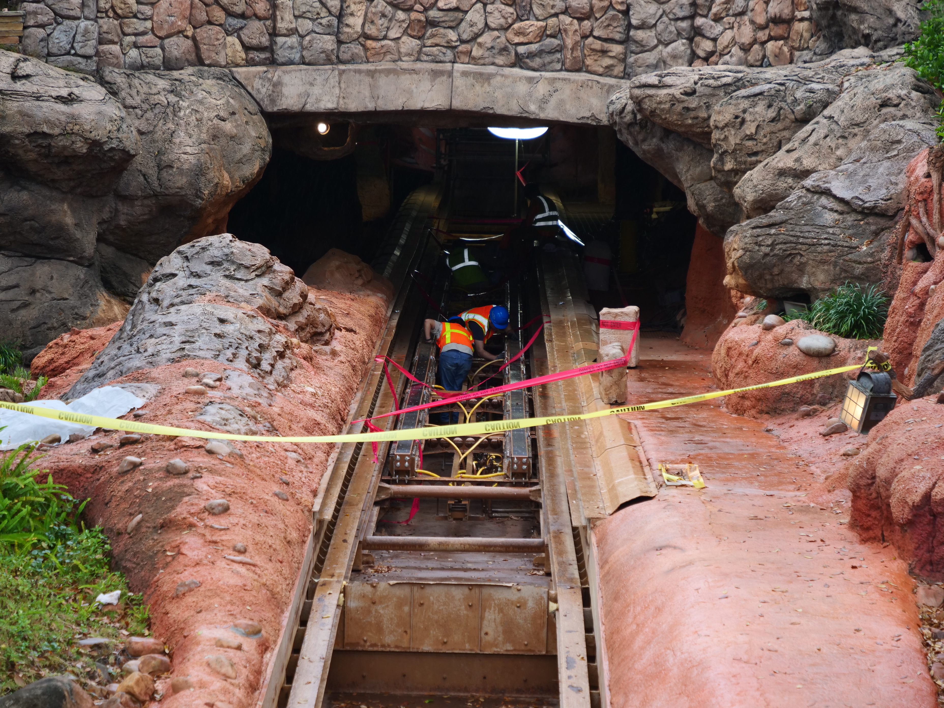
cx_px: 472
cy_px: 354
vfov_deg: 12.3
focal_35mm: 120
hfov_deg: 16.4
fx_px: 3272
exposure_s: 1/125
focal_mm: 60
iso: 320
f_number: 4
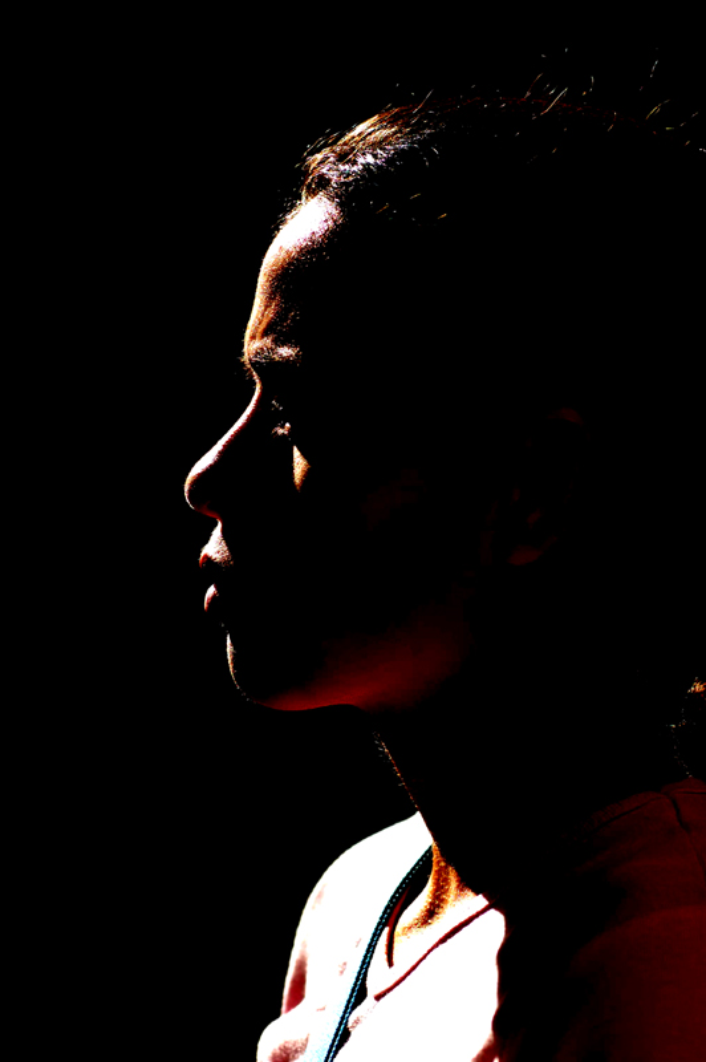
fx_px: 3536
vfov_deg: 17.1
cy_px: 531
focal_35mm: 120
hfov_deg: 11.4
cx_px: 353
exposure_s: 1/400
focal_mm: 80
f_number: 5
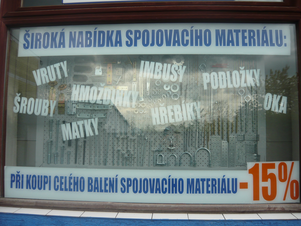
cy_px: 113
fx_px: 287
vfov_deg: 42.9
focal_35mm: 33
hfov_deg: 55.4
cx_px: 150
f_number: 2.8
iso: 100
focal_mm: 5.5
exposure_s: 1/400
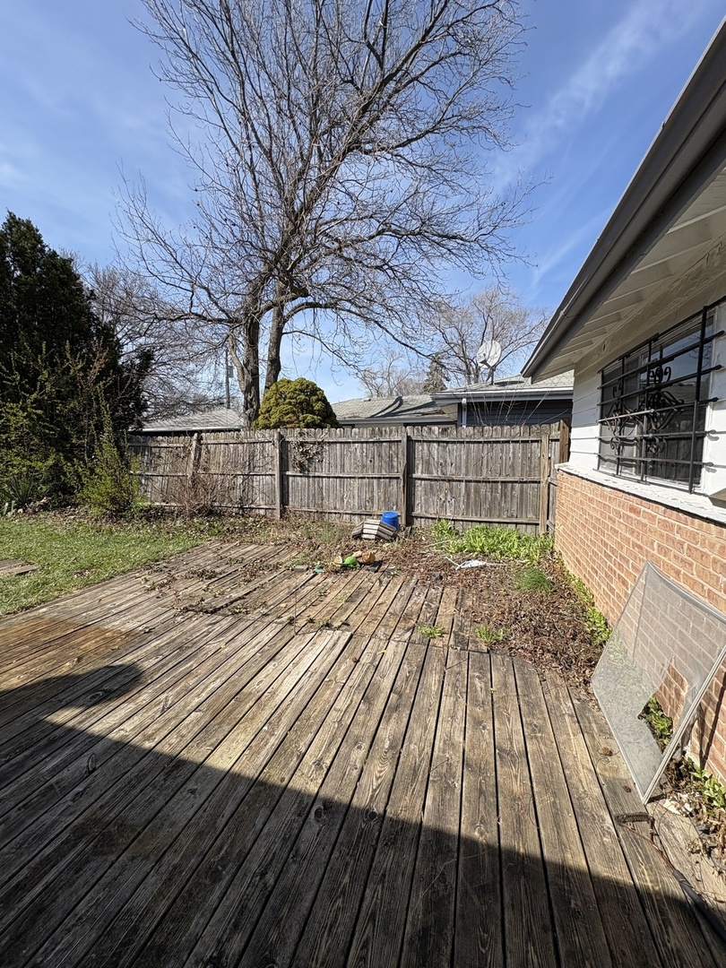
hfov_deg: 85.7
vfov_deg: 102.1
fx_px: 391
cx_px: 363
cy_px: 484
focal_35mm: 14
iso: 50
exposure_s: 1/1536
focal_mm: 2.22
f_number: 2.2
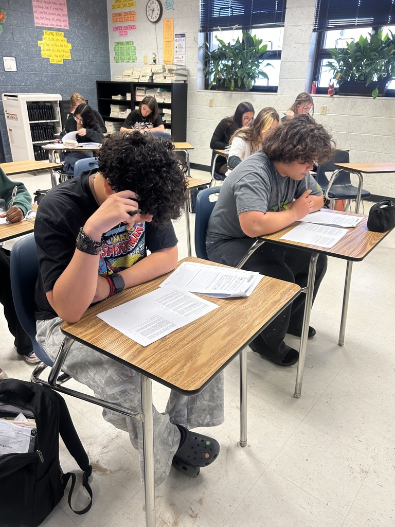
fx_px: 396
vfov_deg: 67.3
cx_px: 198
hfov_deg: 53.1
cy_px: 264
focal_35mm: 26
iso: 64
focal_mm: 5.7
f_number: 1.5
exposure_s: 1/60
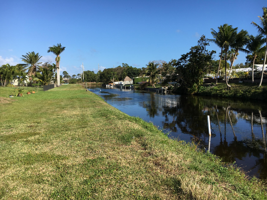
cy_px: 100
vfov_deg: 48.2
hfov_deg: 61.7
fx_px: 224
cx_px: 134
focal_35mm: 29
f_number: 2.2
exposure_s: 1/1508
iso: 25
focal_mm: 4.15
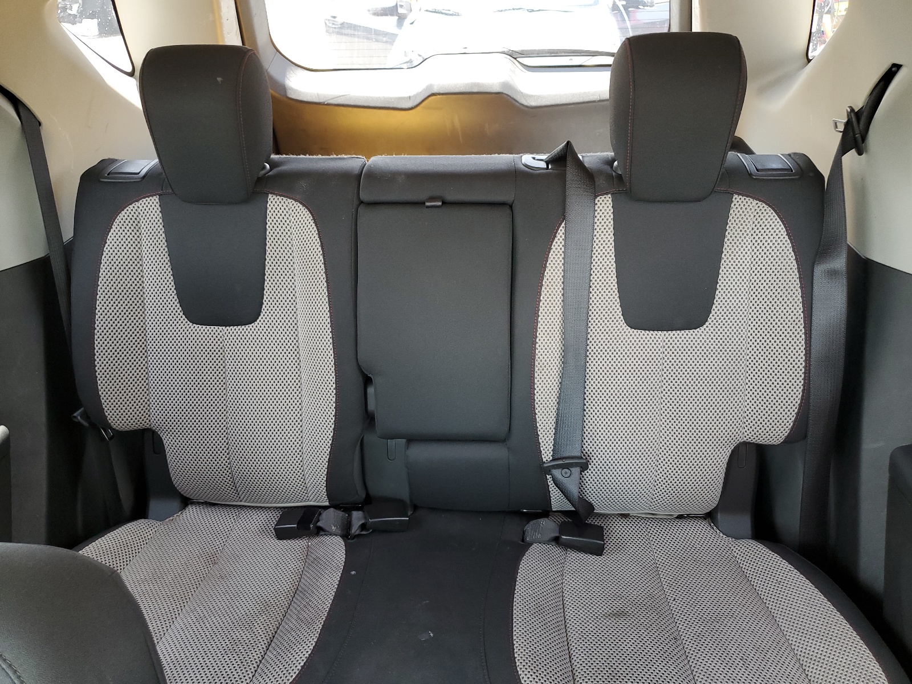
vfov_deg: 53.1
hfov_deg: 67.3
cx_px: 456
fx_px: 685
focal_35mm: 26
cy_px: 342
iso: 80
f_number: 1.5
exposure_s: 1/60.2
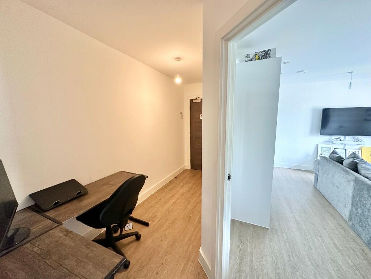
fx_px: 150
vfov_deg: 85.7
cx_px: 186
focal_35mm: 14
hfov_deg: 102.1
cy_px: 140
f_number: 2.2
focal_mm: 2.22
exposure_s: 1/77
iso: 320
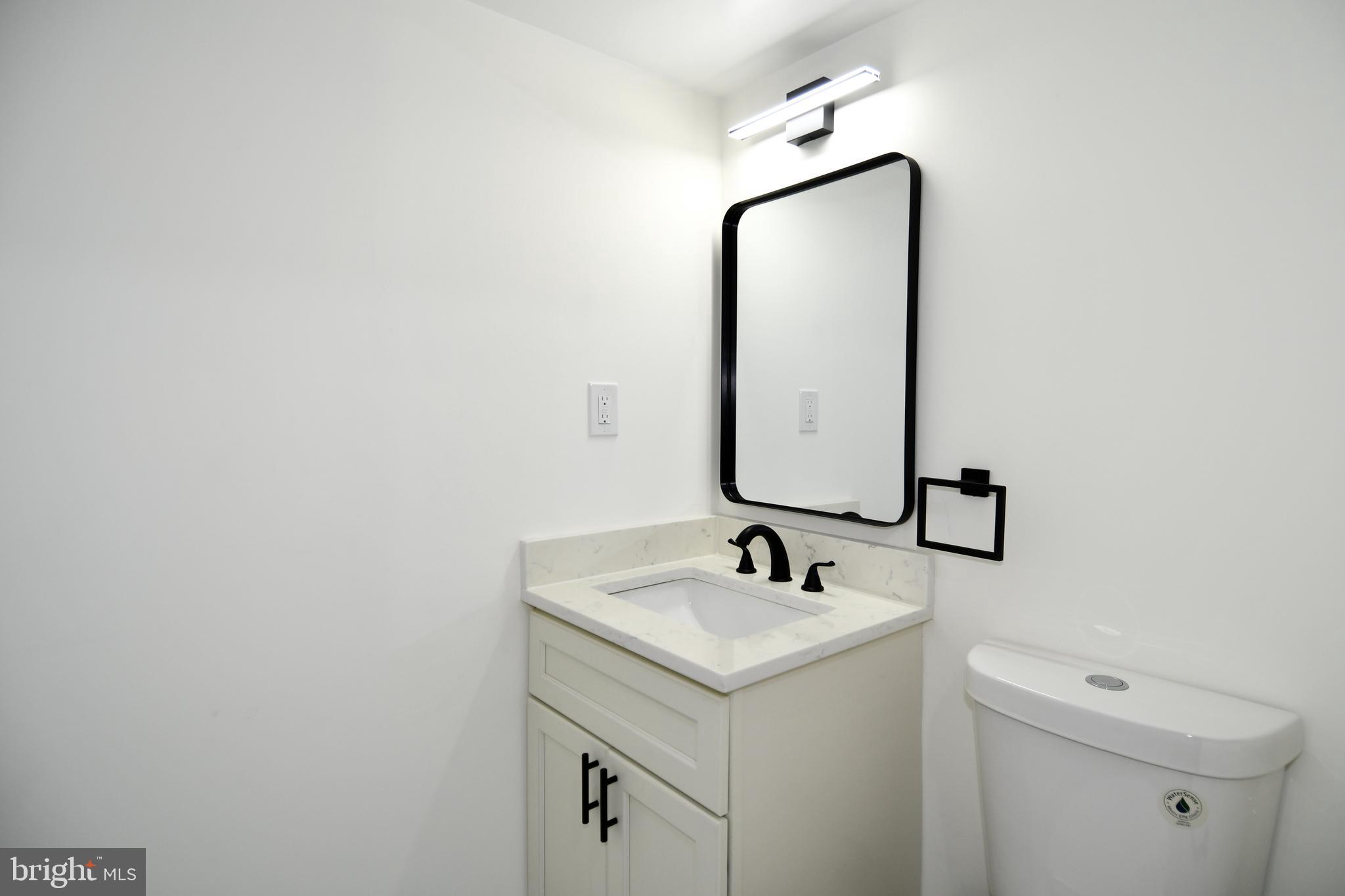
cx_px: 672
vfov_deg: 67.4
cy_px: 448
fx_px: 672
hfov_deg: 90.0
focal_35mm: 18
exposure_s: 1/80
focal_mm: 12
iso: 200
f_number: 4.5
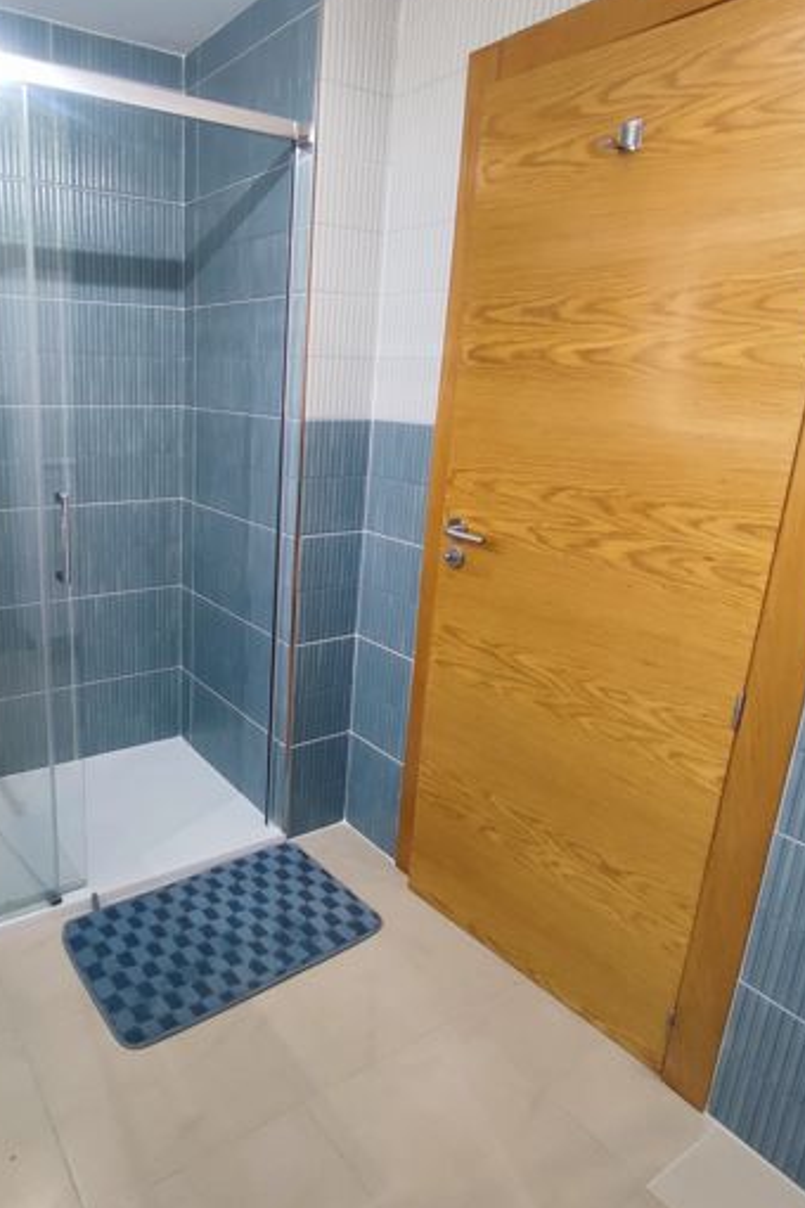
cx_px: 231
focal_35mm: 23
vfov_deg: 76.1
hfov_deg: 53.3
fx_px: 771
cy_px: 591
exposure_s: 1/50
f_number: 2.2
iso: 167
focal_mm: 1.65
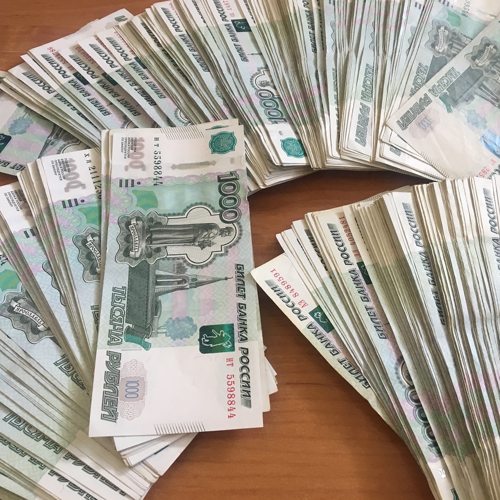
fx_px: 572
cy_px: 247
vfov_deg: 47.2
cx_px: 284
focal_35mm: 35
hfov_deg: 47.1
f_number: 2.2
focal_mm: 4.15
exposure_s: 1/33
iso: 80
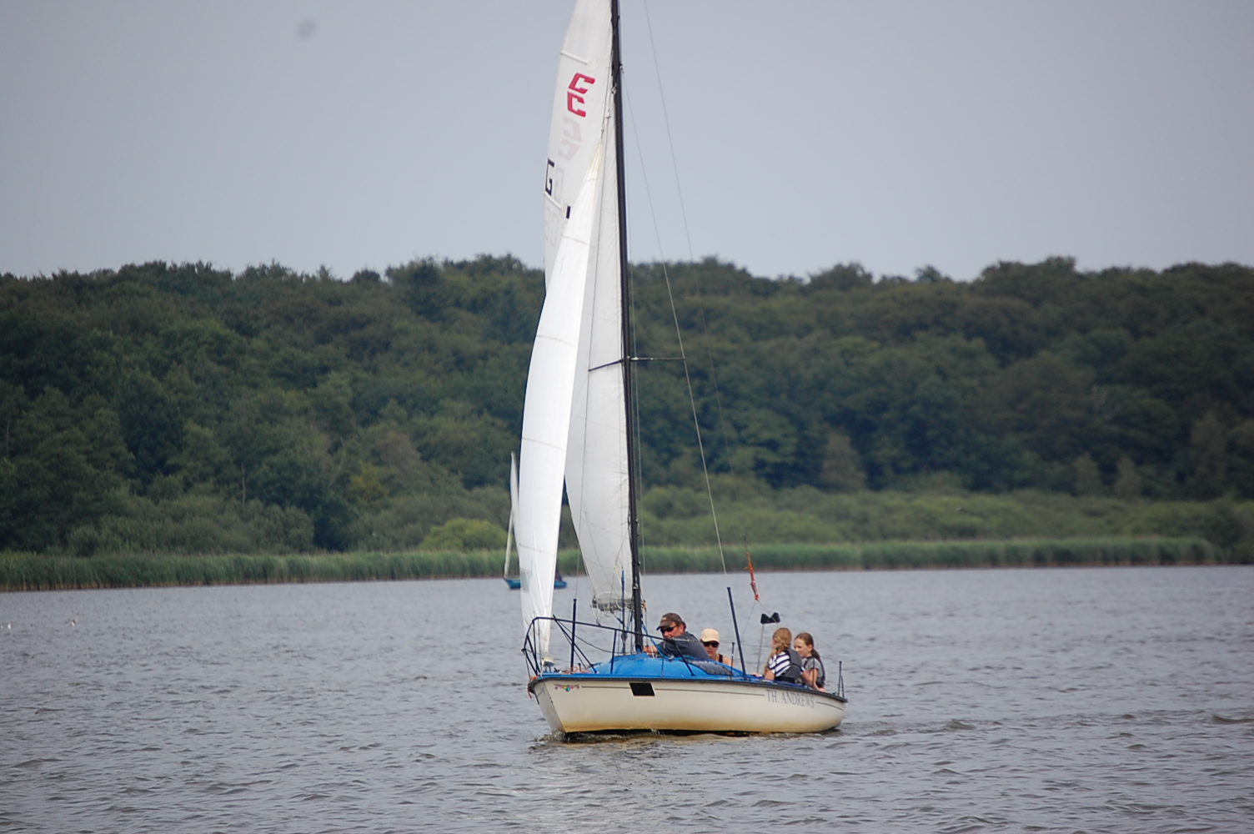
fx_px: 9136
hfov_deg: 7.9
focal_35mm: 262
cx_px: 627
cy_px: 417
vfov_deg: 5.2
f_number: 5.6
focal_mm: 175
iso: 400
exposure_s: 1/2000
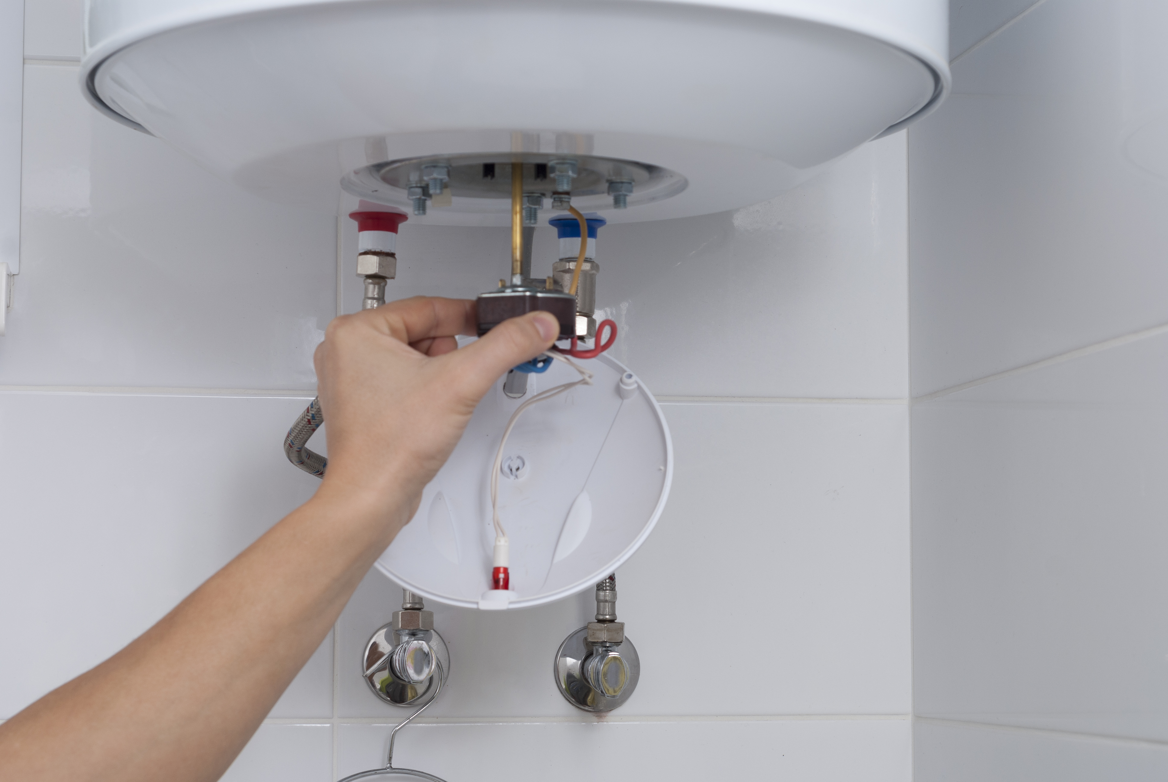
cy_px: 391
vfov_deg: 18.2
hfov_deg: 27.0
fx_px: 2436
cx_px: 584
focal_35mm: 75
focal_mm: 50
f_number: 6.3
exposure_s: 1/60
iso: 100
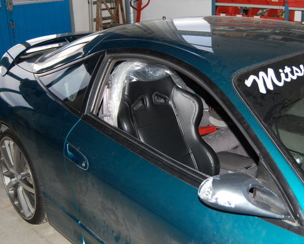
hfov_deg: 40.2
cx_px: 177
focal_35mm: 46
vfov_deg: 32.7
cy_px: 116
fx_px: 414
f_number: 4
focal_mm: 24
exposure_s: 1/60
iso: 400
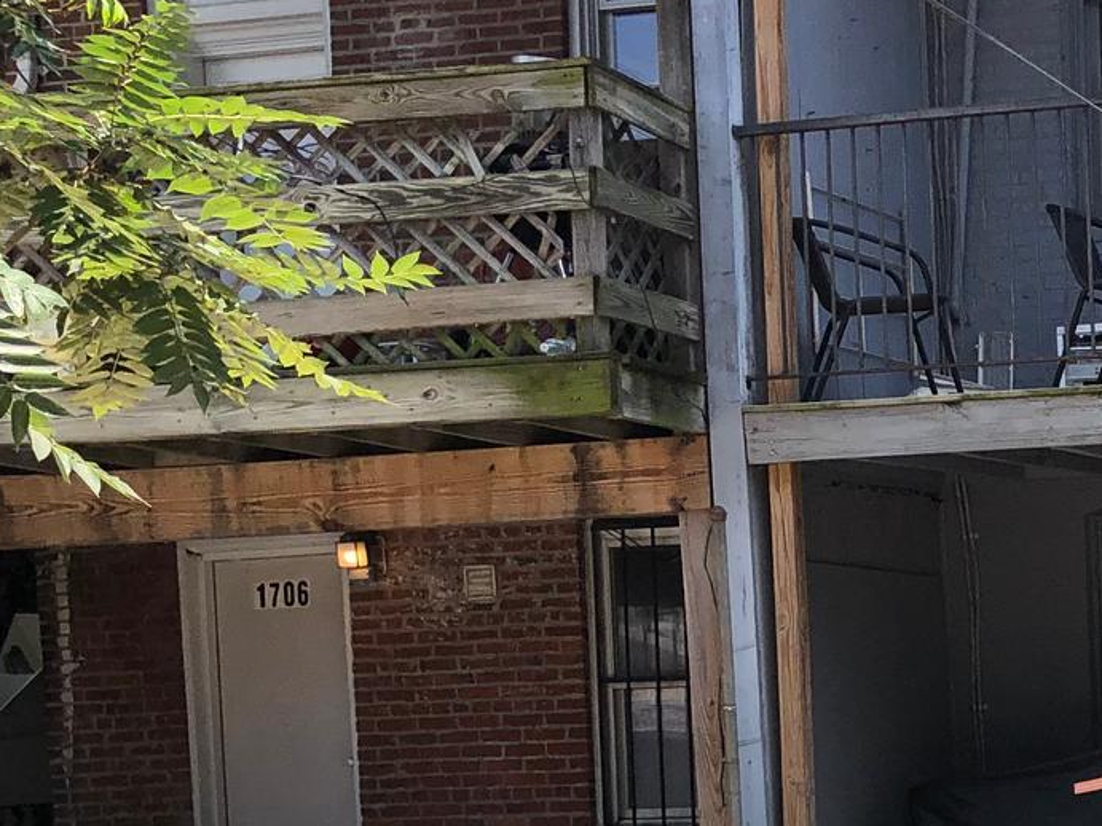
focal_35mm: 83
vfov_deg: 17.2
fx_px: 2642
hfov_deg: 21.1
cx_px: 1491
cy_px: 906
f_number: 1.8
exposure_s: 1/1091
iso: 20
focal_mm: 3.99
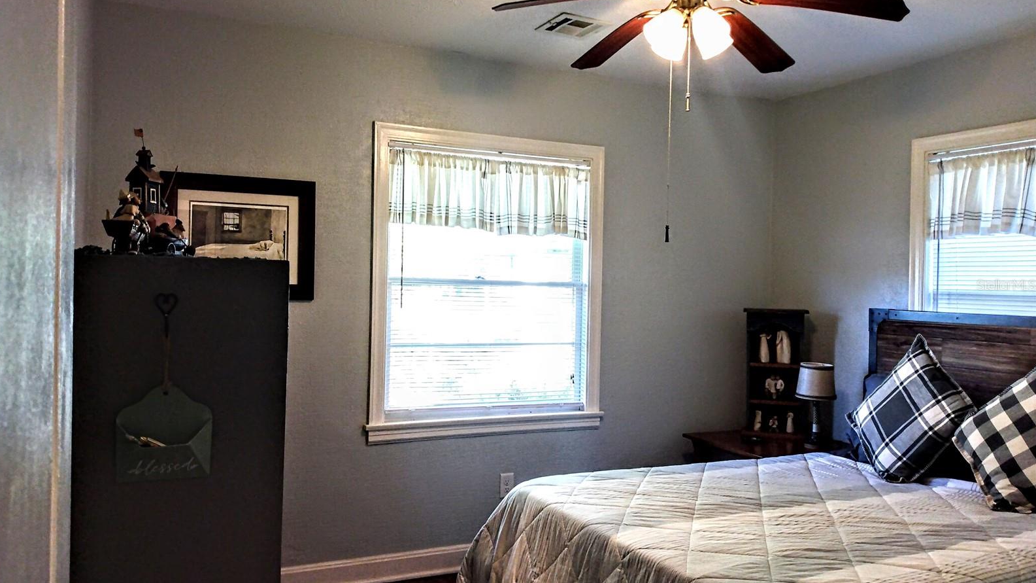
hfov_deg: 81.2
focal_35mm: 22
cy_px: 285
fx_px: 604
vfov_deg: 51.5
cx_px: 516
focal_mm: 3.54
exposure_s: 1/30
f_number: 2
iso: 192
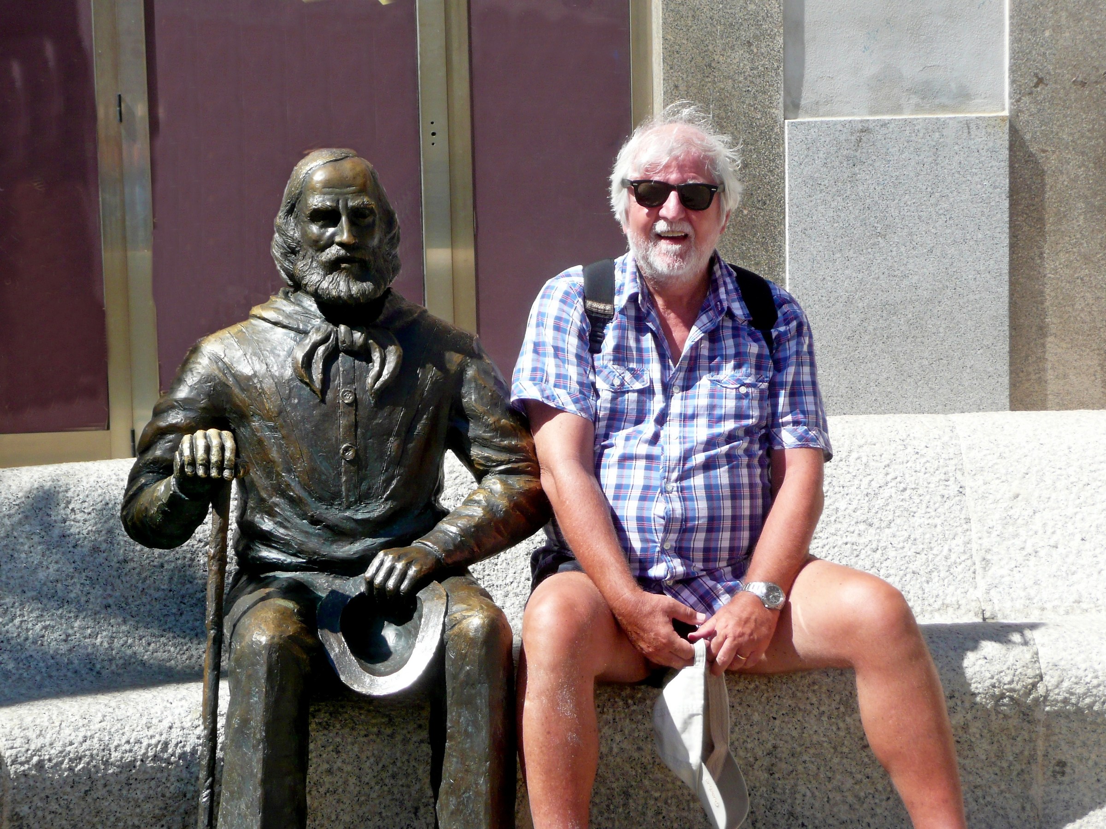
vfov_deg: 14.4
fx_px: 3291
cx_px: 553
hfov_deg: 19.1
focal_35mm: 103
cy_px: 414
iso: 100
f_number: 4.7
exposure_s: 1/320
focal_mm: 16.9
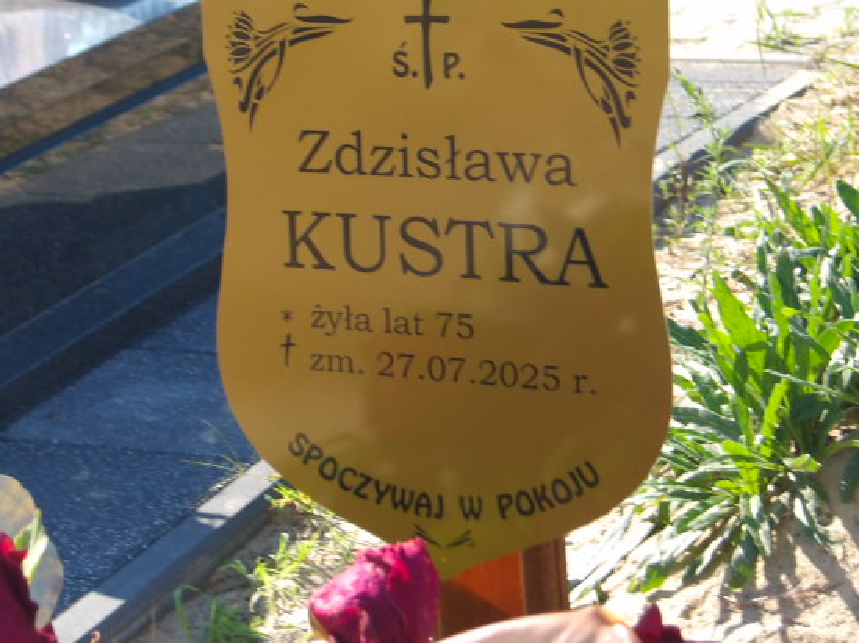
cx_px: 449
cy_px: 272
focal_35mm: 126
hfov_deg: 15.7
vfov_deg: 11.7
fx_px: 3125
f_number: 6.6
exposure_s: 1/106
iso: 100
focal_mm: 19.6
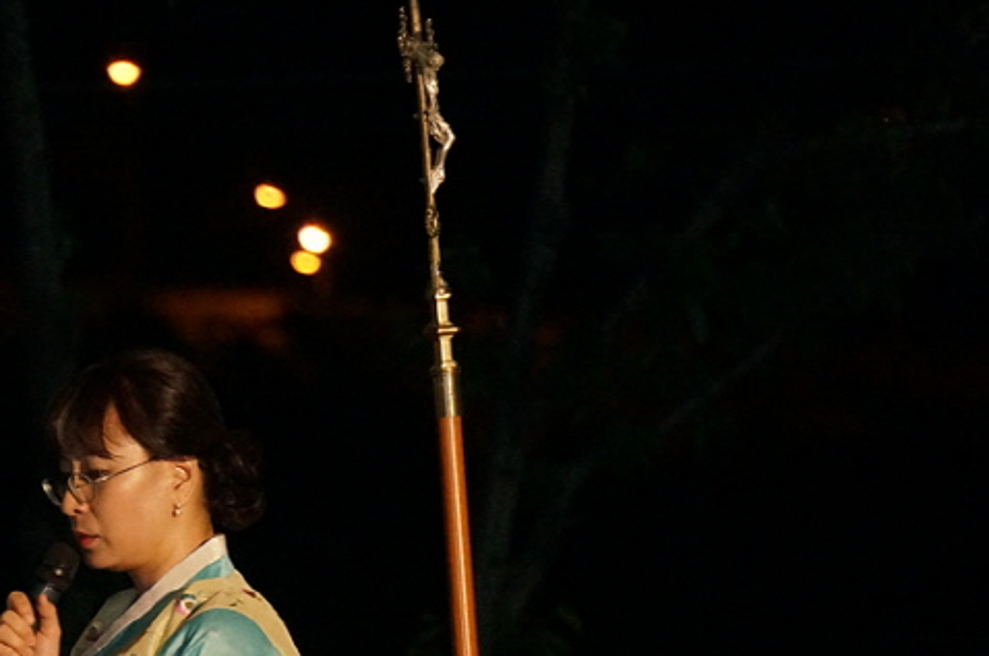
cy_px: 633
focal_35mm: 572
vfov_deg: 2.4
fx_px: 15688
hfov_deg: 3.6
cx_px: 99
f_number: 6.3
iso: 3200
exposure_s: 1/60
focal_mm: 178
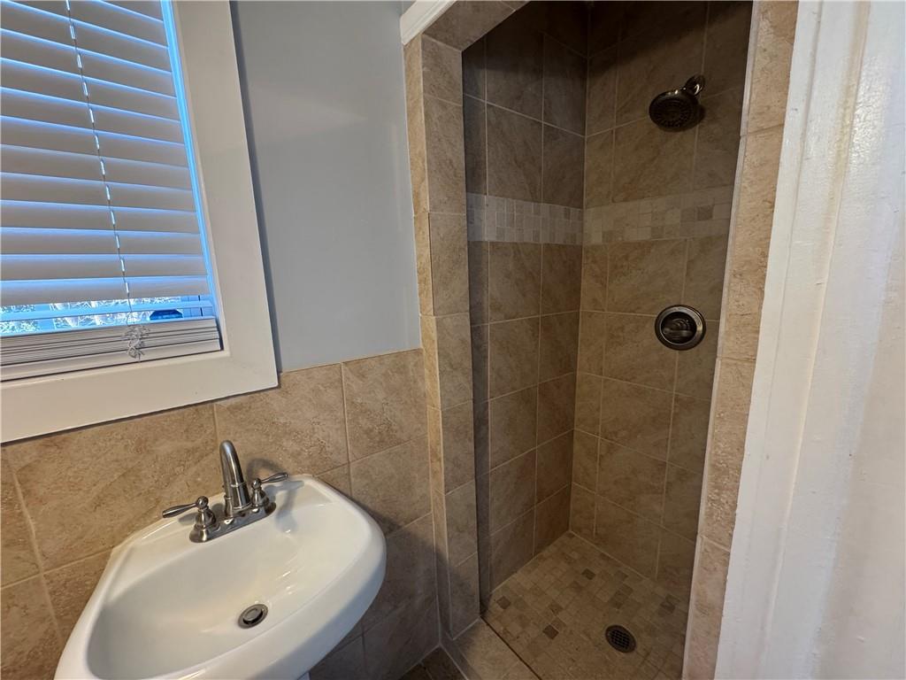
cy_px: 340
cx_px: 453
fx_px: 366
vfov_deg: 85.7
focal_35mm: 14
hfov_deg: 102.1
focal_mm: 2.22
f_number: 2.2
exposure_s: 1/60
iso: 320
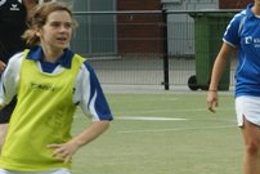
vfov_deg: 2.2
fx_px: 4503
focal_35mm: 623
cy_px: 226
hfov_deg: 3.3
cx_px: 31
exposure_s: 1/400
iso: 200
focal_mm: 70
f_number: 9
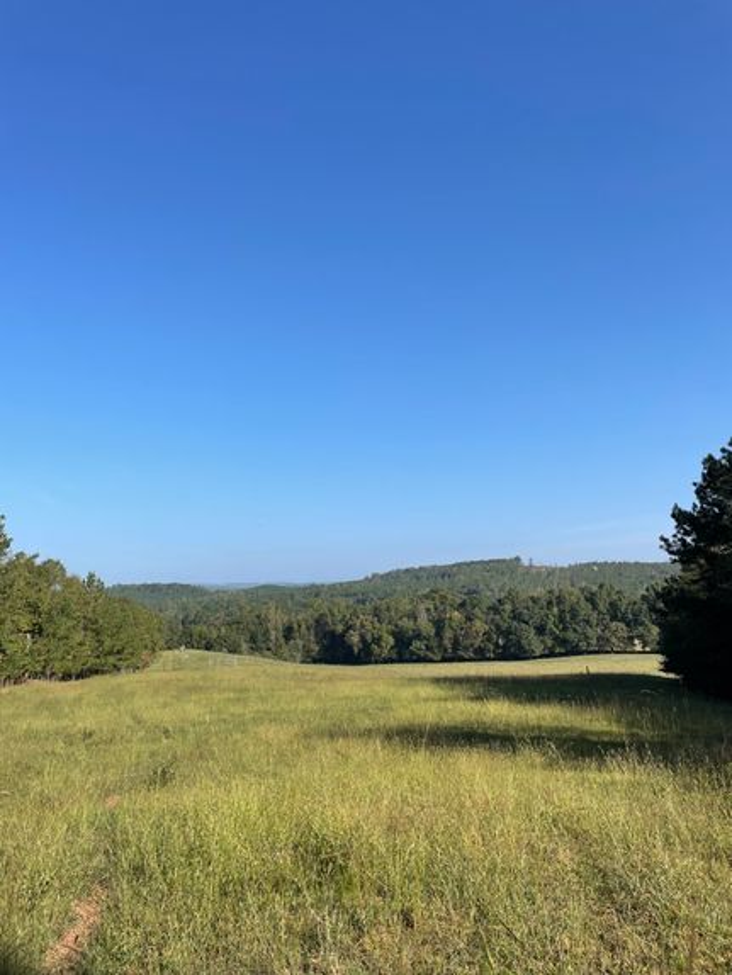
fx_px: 733
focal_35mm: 26
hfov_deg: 53.1
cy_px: 488
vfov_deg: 67.3
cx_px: 366
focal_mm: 4.2
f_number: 1.6
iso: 32
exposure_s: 1/3125
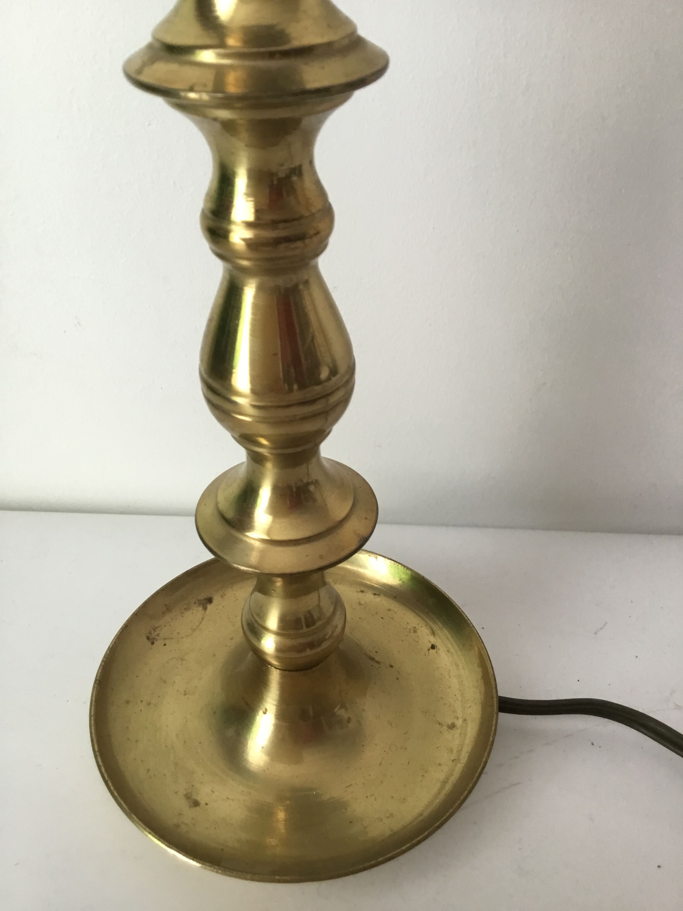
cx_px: 342
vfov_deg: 58.4
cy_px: 456
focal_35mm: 31
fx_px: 816
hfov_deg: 45.4
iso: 100
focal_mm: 3.3
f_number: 2.4
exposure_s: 1/33
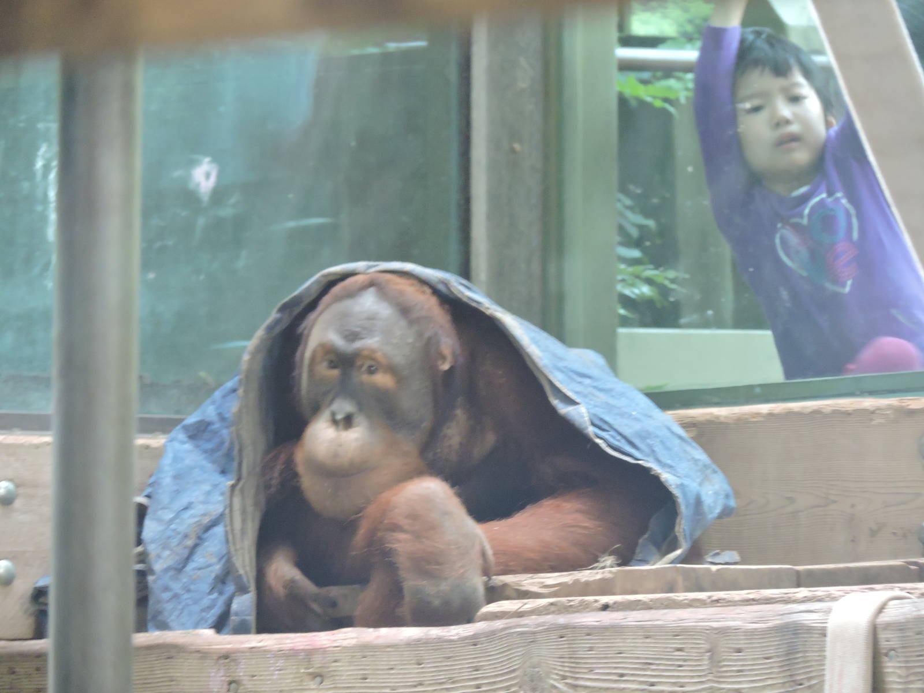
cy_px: 346
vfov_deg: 2.7
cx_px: 462
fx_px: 14681
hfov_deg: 3.6
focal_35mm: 550
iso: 800
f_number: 4.9
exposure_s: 1/15
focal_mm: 98.1
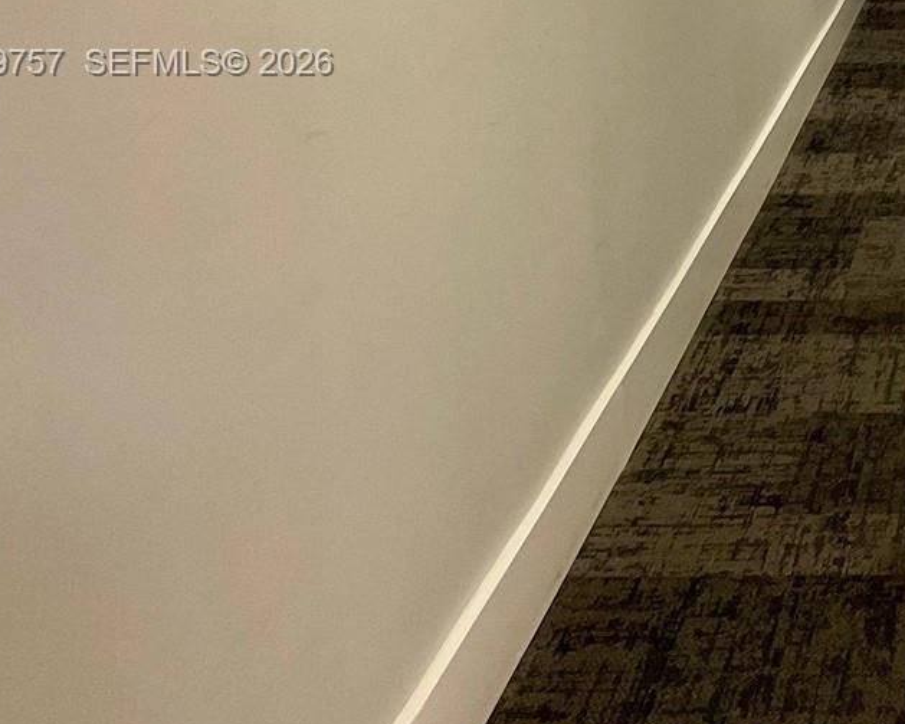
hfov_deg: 24.4
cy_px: 65
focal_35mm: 72
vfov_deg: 20.8
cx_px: 1036
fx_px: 1928
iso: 200
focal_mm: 3
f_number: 1.8
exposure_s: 1/60
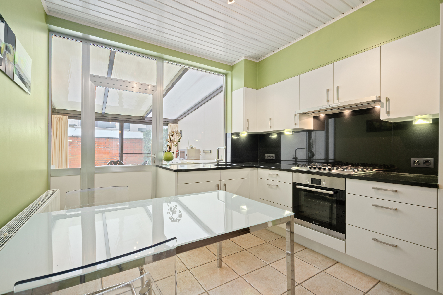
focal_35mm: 16
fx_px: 197
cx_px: 222
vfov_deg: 73.8
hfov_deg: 96.7
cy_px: 148
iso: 250
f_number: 11
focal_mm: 16
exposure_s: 1/1.67
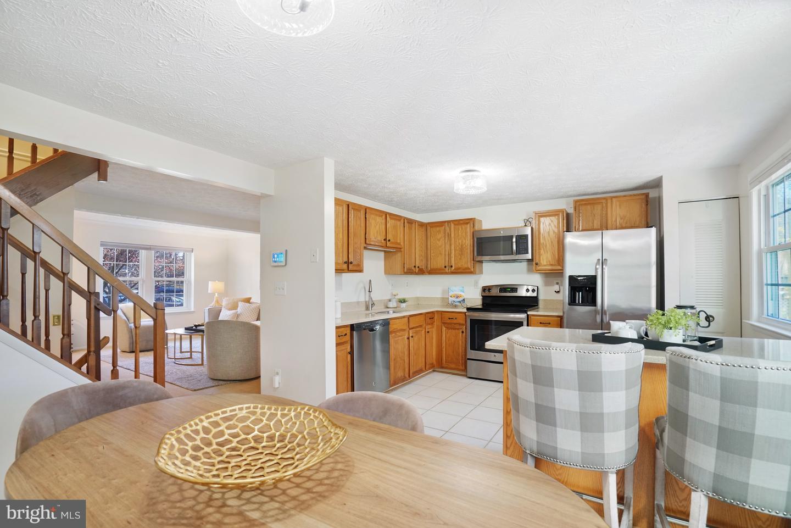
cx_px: 396
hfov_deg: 96.7
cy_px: 264
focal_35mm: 16
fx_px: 352
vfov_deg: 73.8
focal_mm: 16
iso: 1250
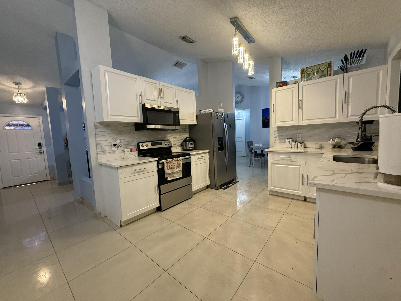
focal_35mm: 14
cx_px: 200
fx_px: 162
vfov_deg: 85.7
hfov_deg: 102.1
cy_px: 150
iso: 320
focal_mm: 2.22
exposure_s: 1/60
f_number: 2.2
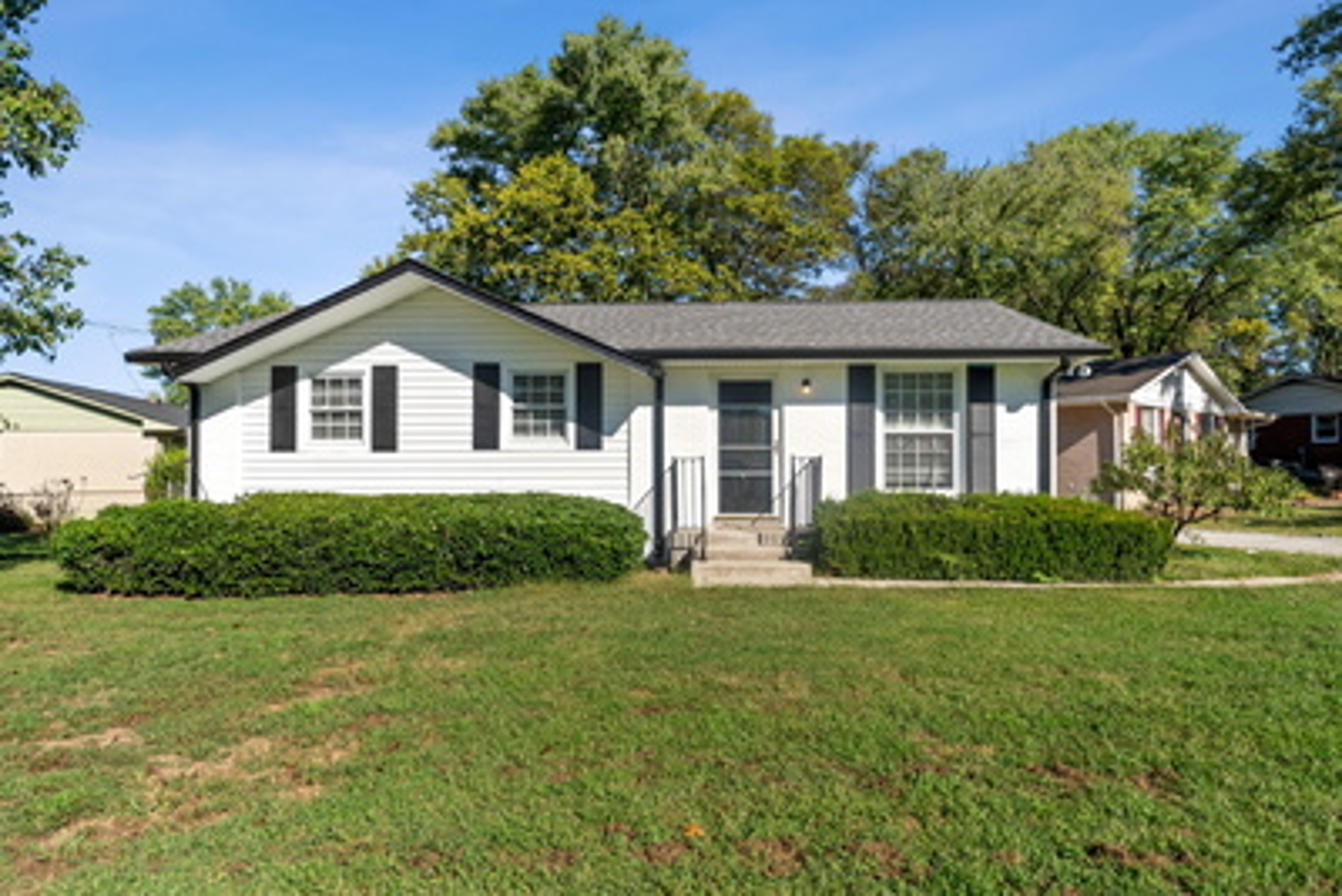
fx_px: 824
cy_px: 448
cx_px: 671
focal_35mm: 22
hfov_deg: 78.3
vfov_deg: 57.0
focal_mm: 22.1
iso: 640
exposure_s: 1/2000
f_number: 3.5
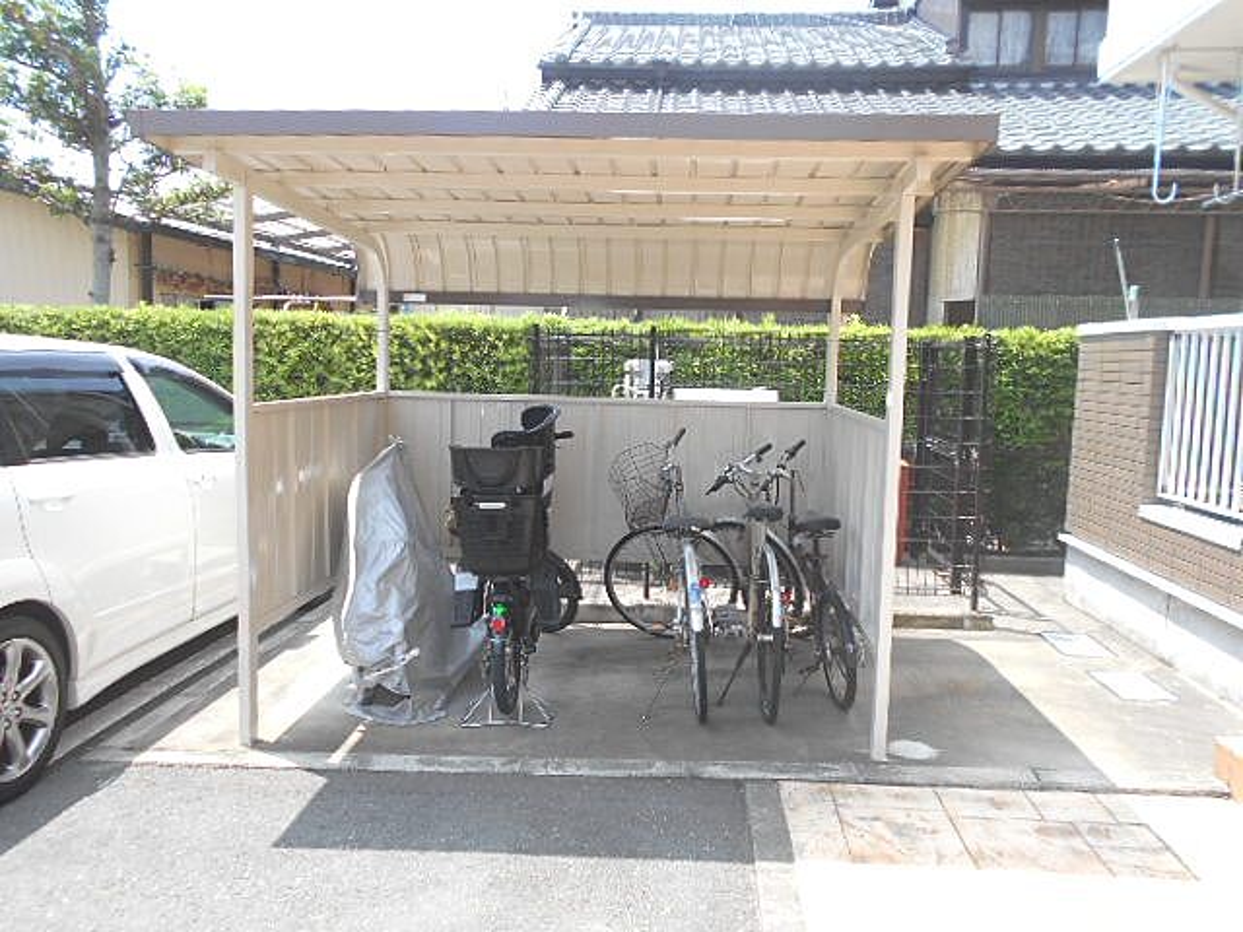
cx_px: 622
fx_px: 934
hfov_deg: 67.3
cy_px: 466
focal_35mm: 26
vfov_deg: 53.1
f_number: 3.2
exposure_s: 1/400
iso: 80
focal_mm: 4.6
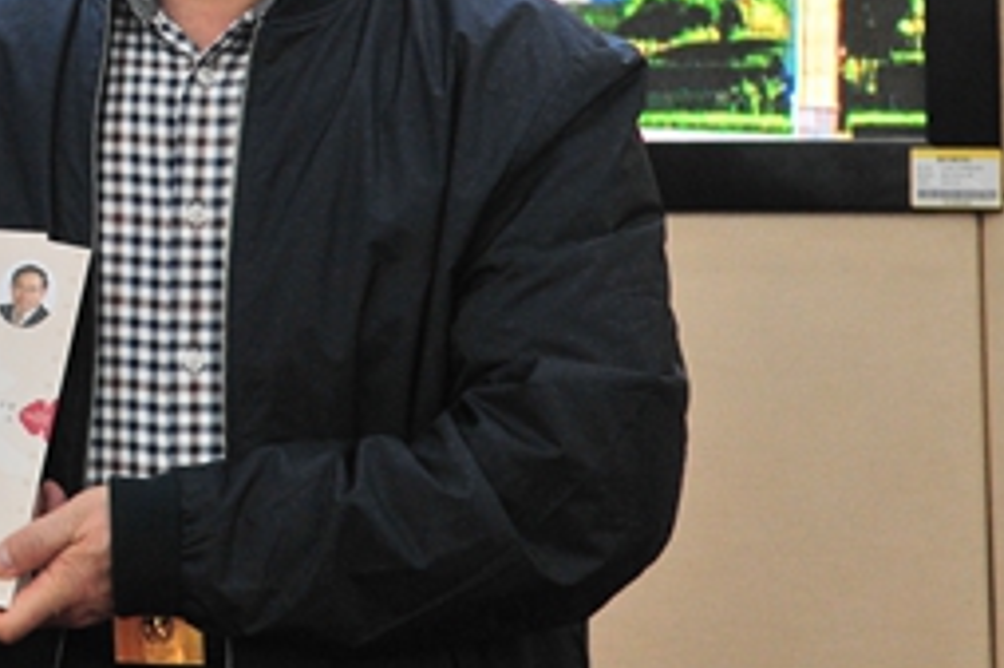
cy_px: 24
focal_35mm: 130
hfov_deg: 15.4
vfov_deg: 10.5
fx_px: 3623
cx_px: -63
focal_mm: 55
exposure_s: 1/125
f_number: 4
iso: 800
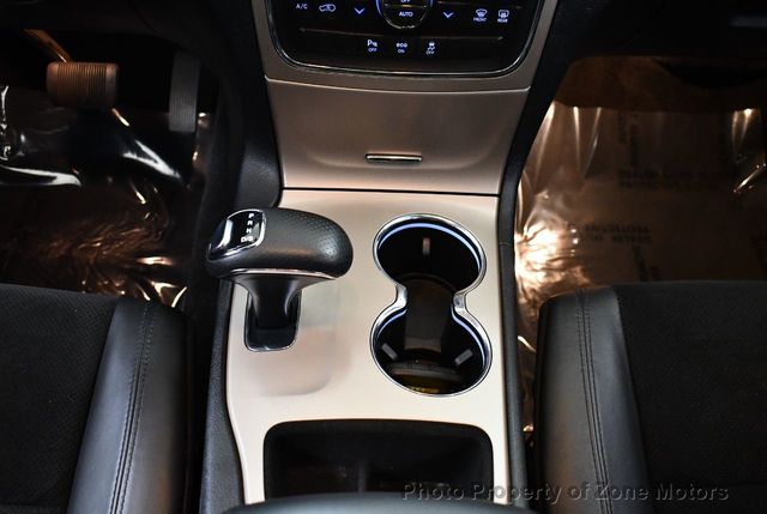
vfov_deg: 37.0
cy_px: 257
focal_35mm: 36
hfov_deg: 53.1
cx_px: 384
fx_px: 768
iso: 3600
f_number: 3.5
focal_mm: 18
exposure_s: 1/60
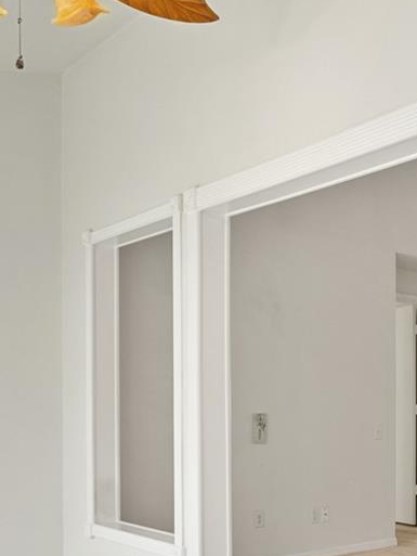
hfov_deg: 30.9
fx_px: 722
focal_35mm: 45
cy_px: 393
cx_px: 364
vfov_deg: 41.2
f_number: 4.5
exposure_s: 1/6
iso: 400
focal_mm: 10
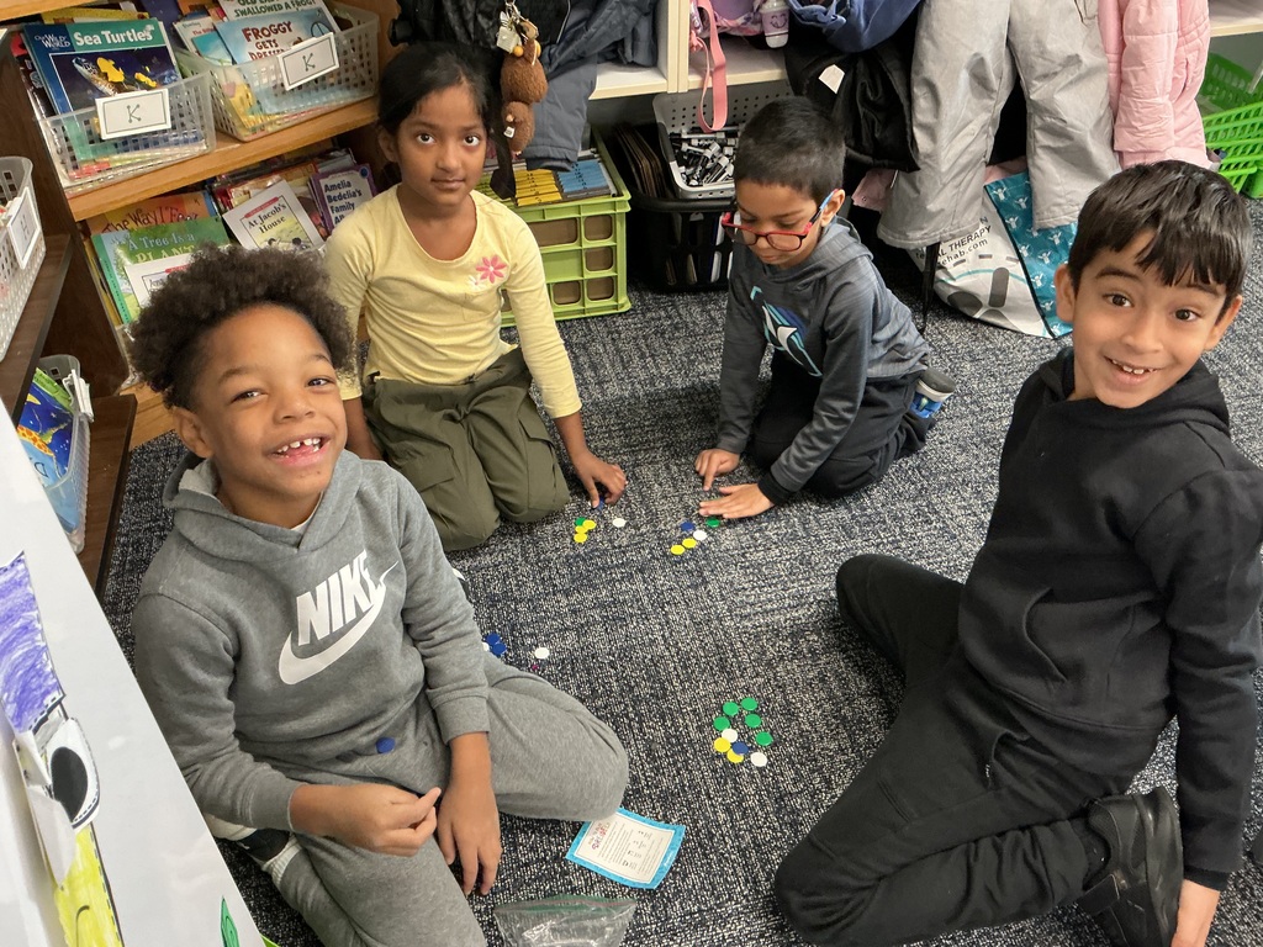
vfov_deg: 48.2
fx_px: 1058
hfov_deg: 61.7
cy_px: 474
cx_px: 632
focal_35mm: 29
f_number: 1.8
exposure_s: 1/40
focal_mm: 3
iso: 320
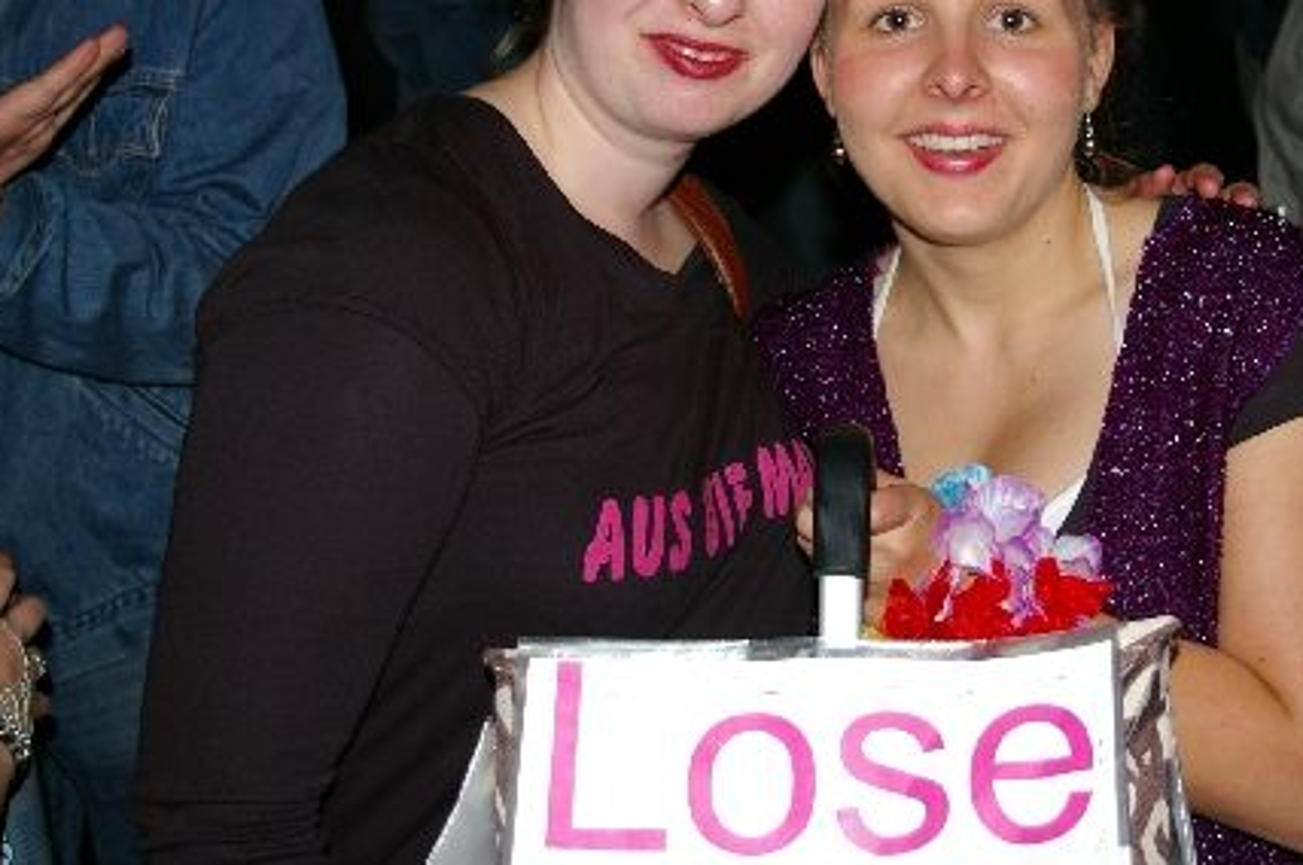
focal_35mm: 62
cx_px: 819
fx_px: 2241
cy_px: 250
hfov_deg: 32.3
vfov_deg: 21.7
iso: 200
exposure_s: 1/45
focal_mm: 26
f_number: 4
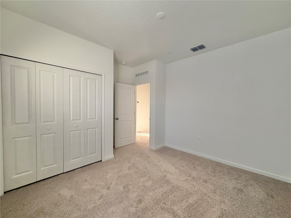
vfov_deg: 85.7
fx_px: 118
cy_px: 109
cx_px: 146
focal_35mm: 14
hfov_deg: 102.1
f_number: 2.2
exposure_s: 1/121
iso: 200
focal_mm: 2.22
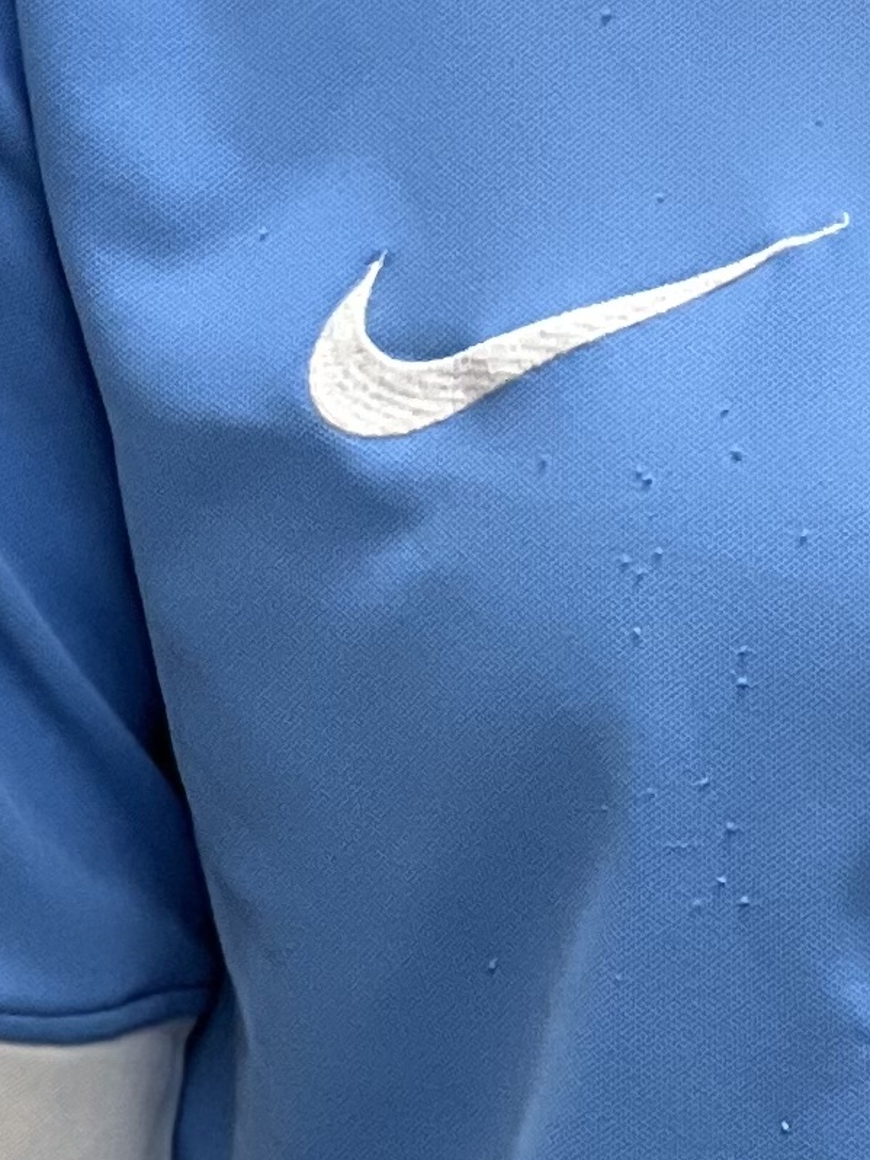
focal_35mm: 389
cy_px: -1657
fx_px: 13029
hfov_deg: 3.8
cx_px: 1023
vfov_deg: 4.9
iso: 160
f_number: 2.8
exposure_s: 1/40
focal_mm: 9
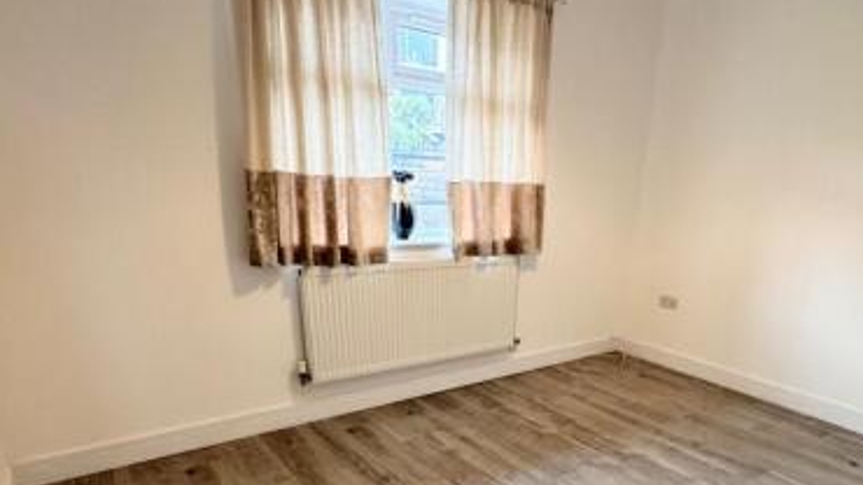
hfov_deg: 75.9
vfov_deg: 44.1
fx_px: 549
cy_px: 421
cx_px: 491
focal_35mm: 24
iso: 320
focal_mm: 2.22
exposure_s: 1/50
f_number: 2.2
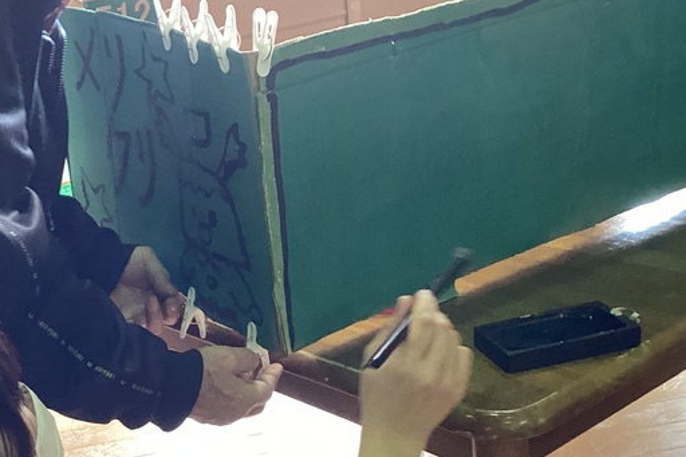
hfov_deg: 31.1
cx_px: 141
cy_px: 315
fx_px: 1200
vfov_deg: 21.5
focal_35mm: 63
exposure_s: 1/60
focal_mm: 3.3
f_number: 2.4
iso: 125
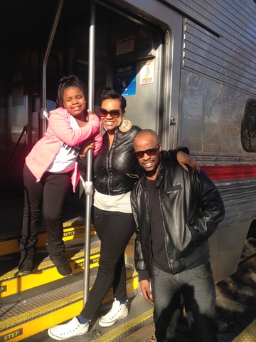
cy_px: 171
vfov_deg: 55.4
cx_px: 128
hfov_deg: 42.9
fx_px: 325
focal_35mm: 33
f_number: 2.4
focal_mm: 4.12
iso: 50
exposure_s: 1/809
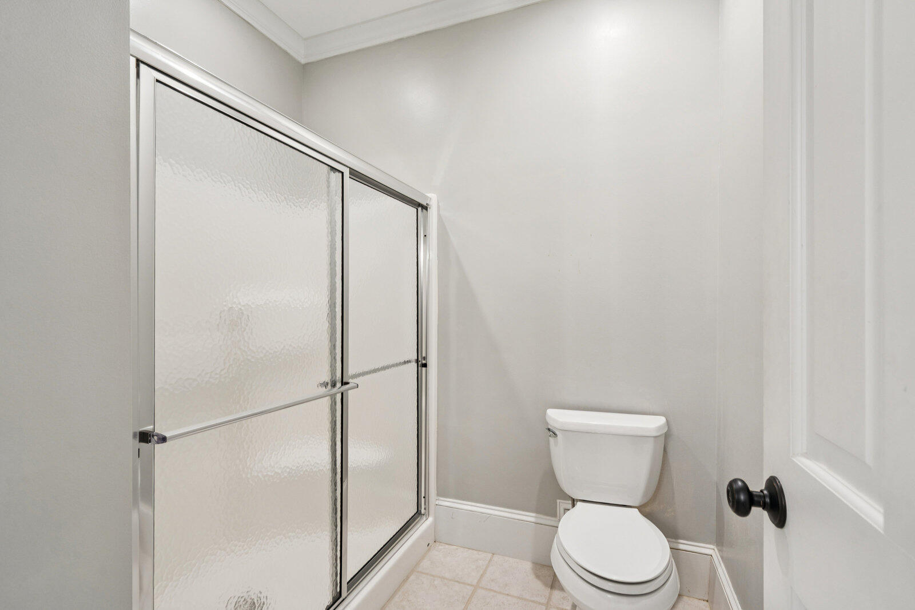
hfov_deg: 96.7
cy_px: 305
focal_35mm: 16
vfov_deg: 73.8
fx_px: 407
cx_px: 458
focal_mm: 16
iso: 400
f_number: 8
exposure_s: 1/5
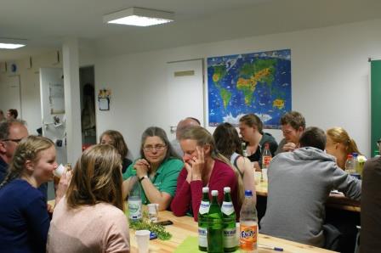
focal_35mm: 39
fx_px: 412
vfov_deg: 34.2
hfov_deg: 49.6
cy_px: 126
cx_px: 190
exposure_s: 1/30
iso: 800
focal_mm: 26
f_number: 4.5
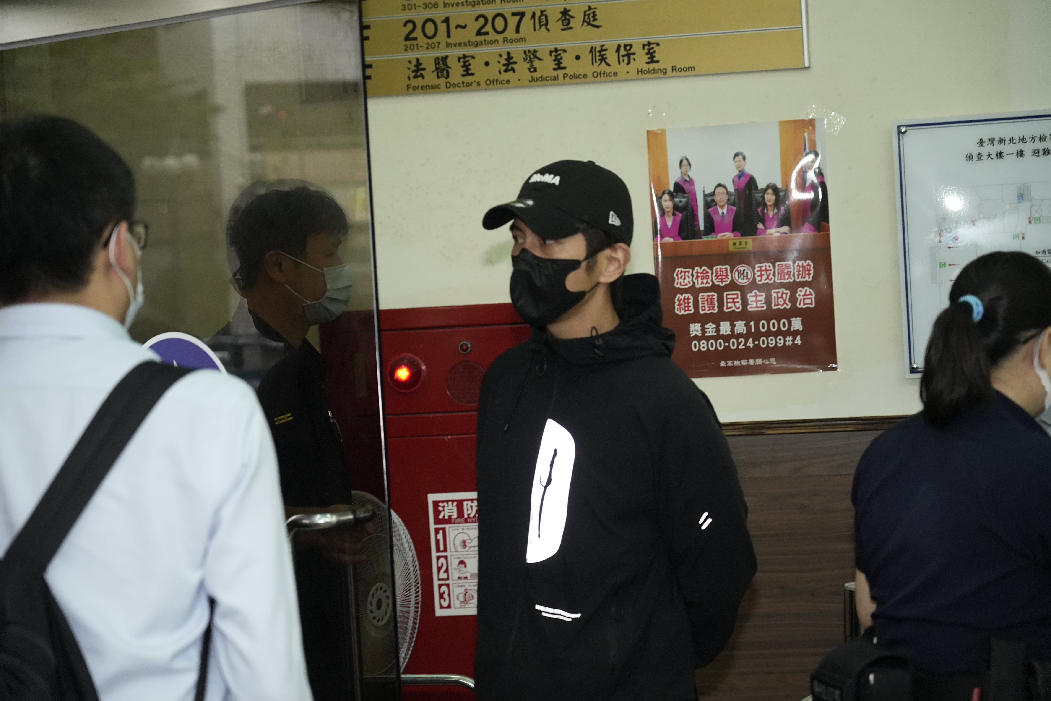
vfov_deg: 17.7
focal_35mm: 77
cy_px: 350
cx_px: 526
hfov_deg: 26.3
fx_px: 2248
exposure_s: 1/200
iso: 6400
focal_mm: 77
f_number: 4
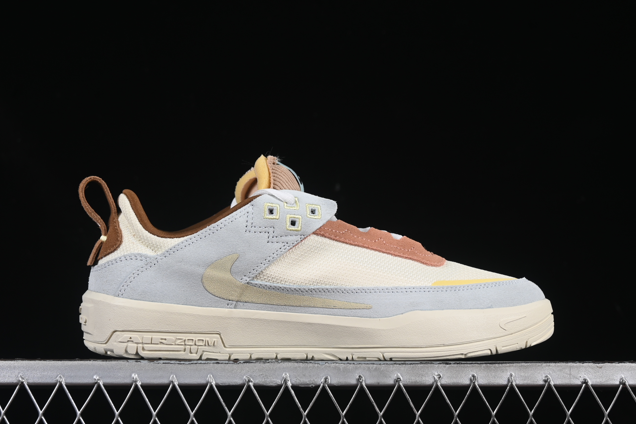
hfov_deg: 25.4
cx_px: 316
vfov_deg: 17.1
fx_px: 1413
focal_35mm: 80
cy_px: 221
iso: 160
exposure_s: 1/80
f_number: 8
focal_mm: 50
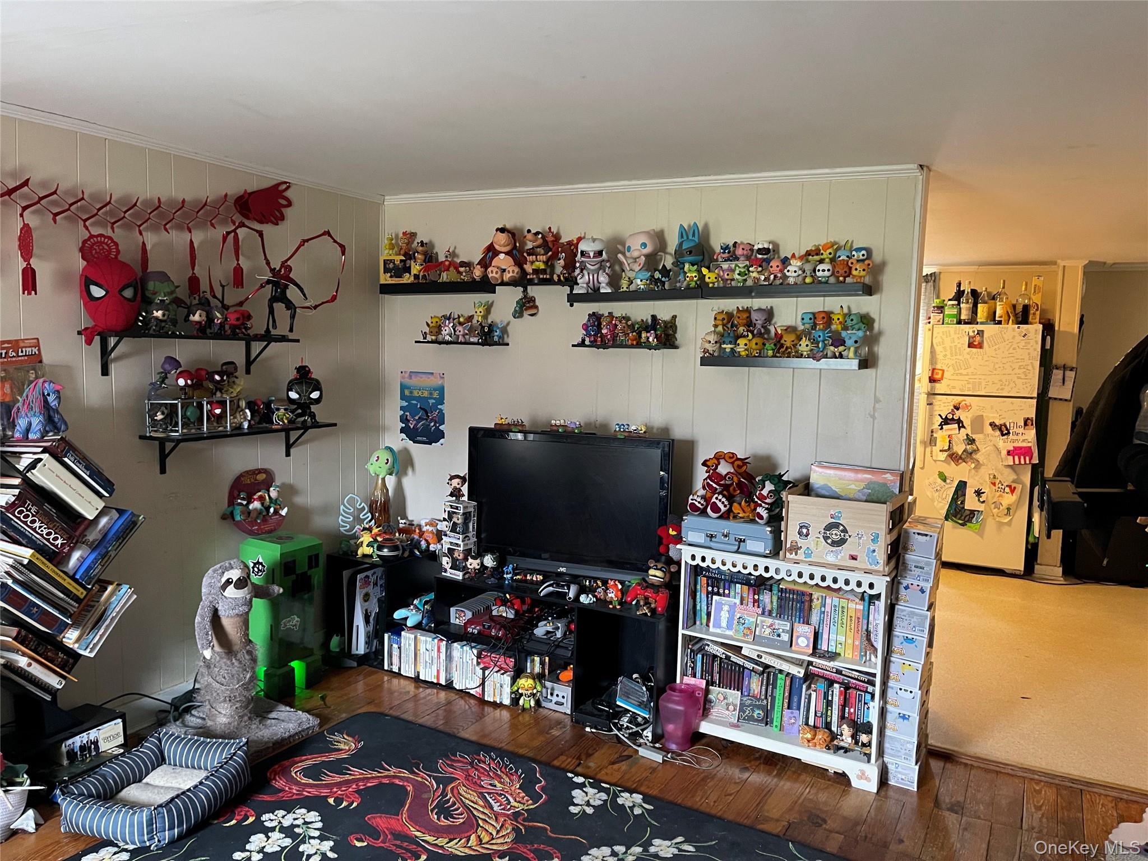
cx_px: 574
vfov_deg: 54.9
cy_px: 430
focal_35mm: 25
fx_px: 829
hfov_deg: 69.4
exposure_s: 1/42
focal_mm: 5.1
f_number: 1.6
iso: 500
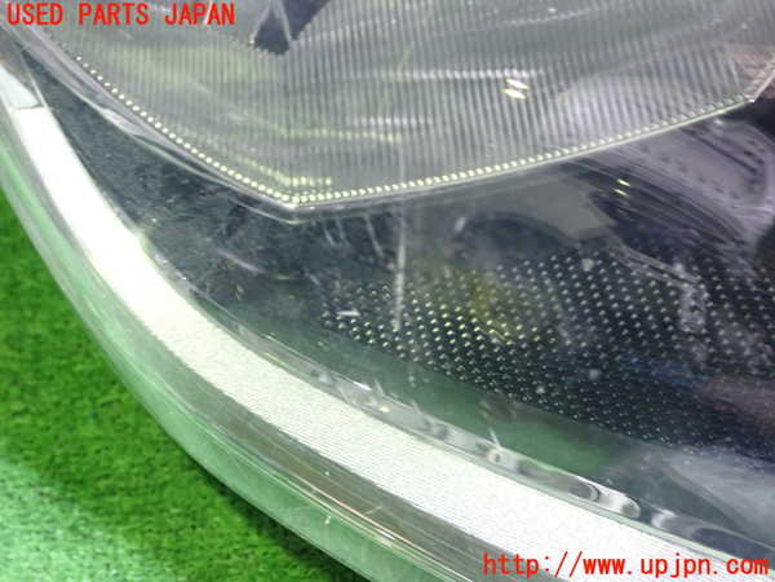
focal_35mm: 47
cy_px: 291
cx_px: 388
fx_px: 1052
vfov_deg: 30.9
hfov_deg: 40.4
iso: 800
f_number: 3.1
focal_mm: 8.4
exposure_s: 1/25
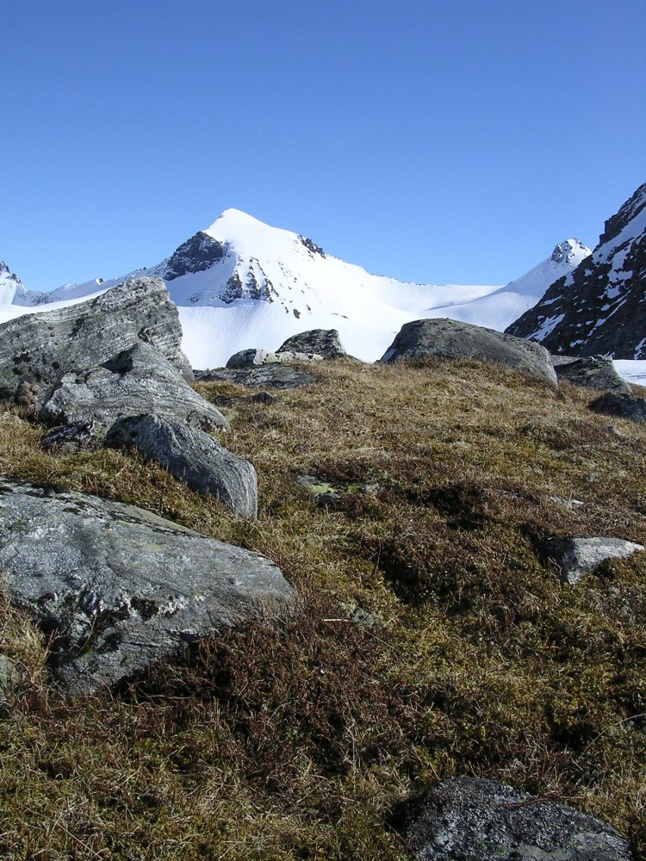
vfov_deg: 49.0
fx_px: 946
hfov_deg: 37.7
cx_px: 323
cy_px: 430
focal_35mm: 38
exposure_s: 1/411
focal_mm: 5.8
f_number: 5.6
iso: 100
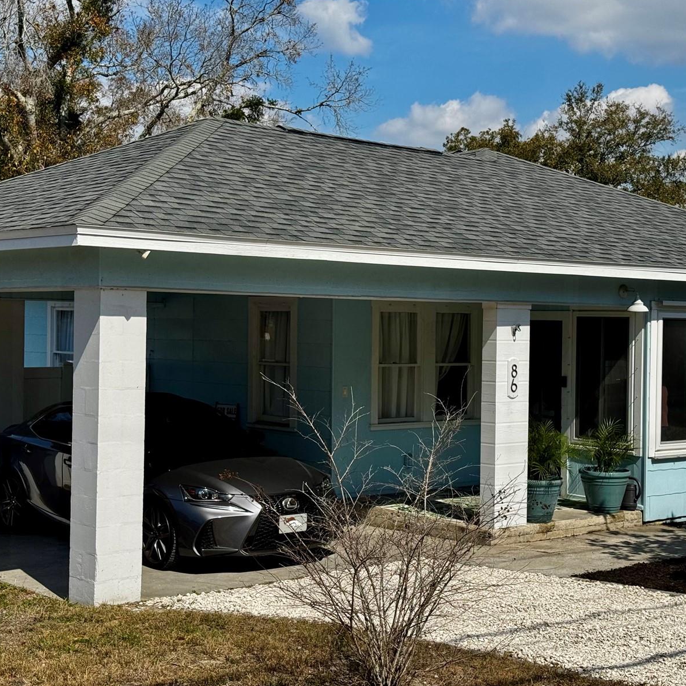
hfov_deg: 30.0
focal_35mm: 57
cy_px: 342
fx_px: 1278
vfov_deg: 30.0
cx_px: 361
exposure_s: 1/7092
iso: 64
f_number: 1.78
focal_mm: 6.76
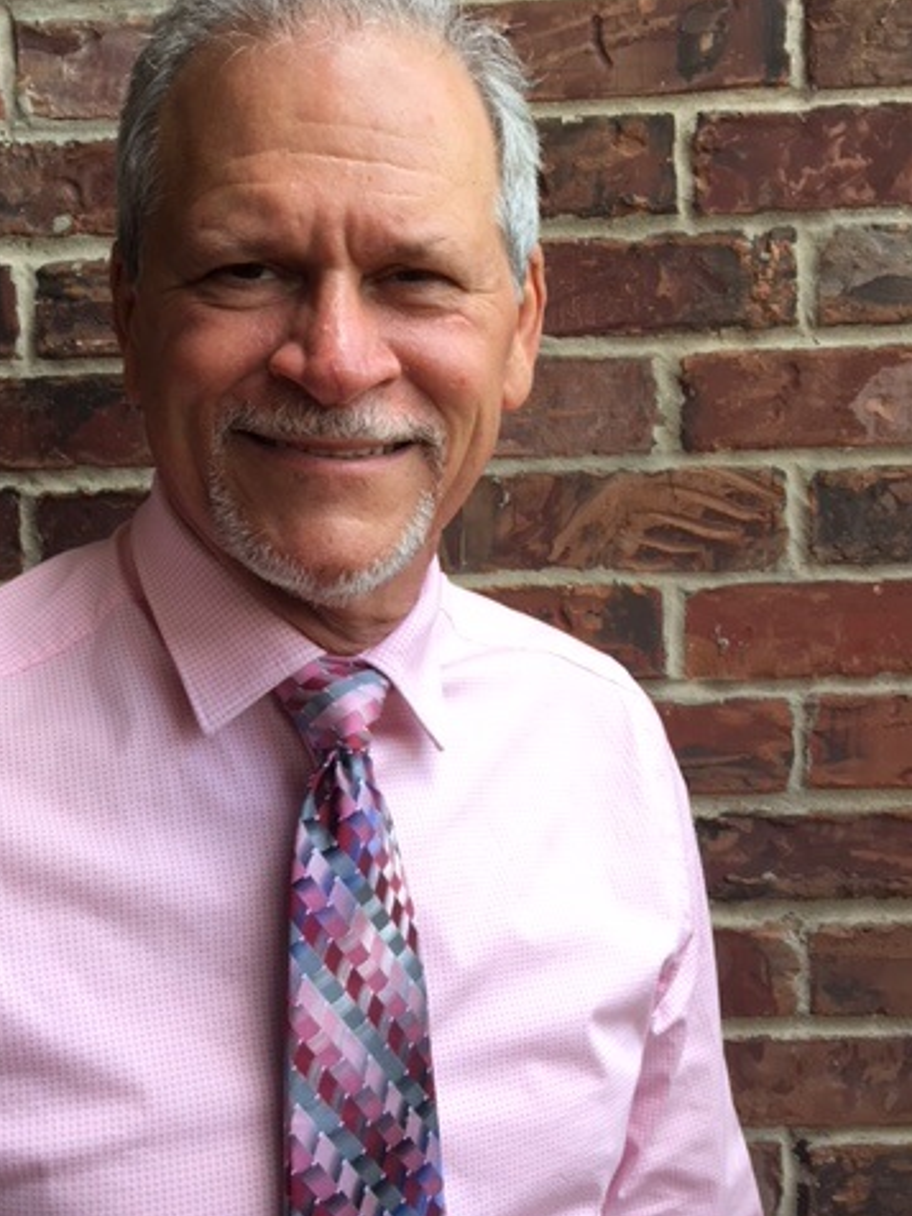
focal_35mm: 39
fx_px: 1370
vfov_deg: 47.5
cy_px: 475
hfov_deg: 36.4
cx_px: 304
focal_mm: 4.15
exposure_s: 1/120
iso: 32
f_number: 2.2
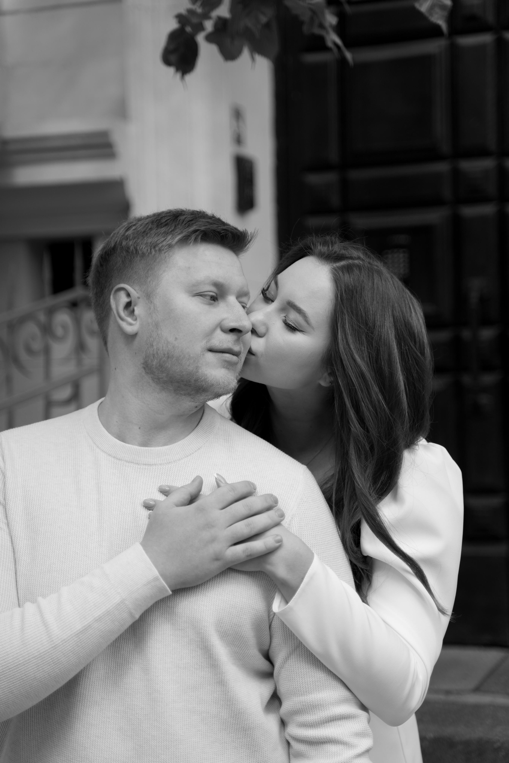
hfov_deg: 20.3
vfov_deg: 30.1
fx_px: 1421
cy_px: 382
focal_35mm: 67
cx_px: 254
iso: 100
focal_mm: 67
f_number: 2.8
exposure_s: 1/400
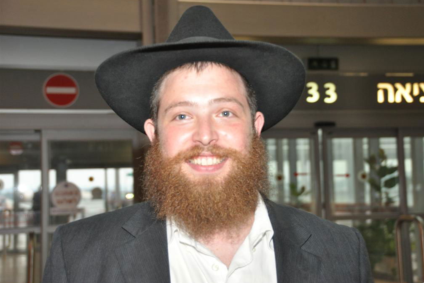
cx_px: 215
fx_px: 718
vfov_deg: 22.3
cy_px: 142
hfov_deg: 32.9
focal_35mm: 61
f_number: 4.5
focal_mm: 40
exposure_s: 1/60
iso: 800
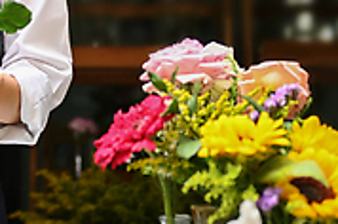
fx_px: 1584
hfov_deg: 11.7
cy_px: 4
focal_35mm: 169
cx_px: -148
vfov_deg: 8.1
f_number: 2.2
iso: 200
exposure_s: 1/400
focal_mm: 50
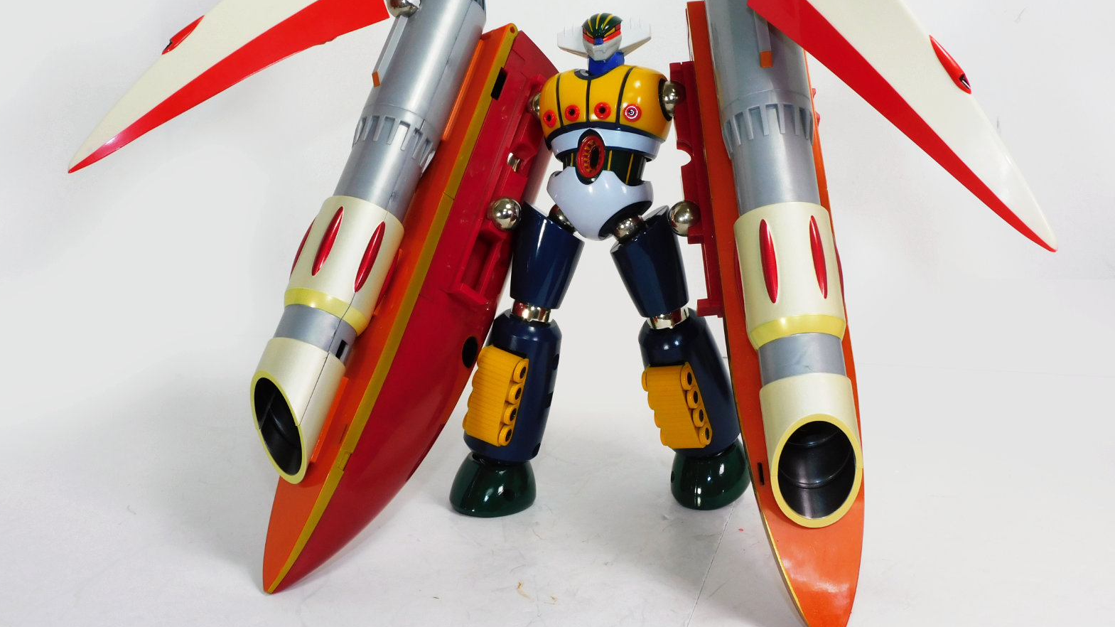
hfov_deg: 41.3
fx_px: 1478
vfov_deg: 23.9
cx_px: 558
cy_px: 254
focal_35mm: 50
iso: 125
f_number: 7.1
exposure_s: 1/30
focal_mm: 8.1
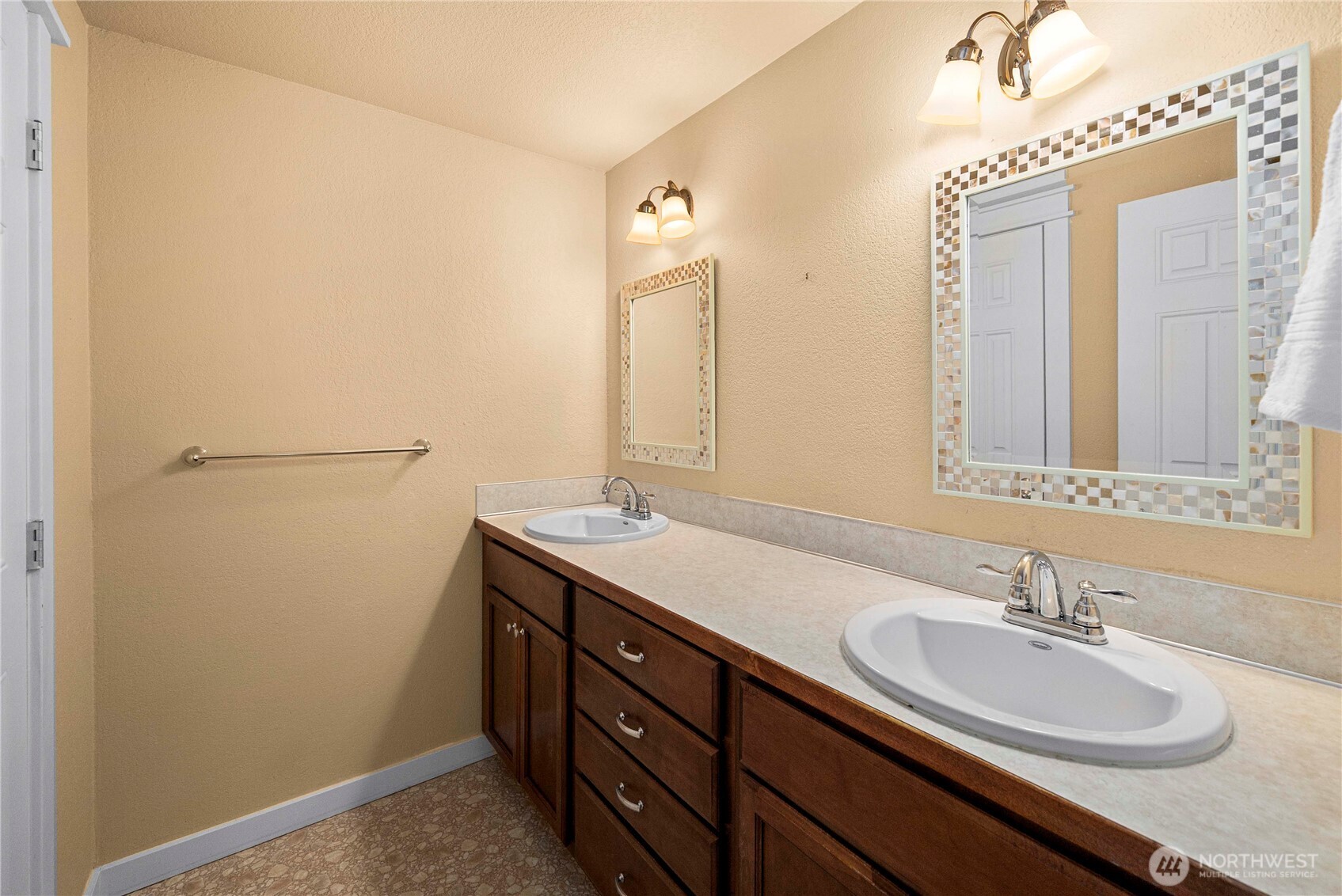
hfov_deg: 104.2
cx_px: 671
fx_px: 522
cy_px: 448
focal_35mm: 14
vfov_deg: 81.3
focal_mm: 14
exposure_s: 1/20
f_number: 7.1
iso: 1000
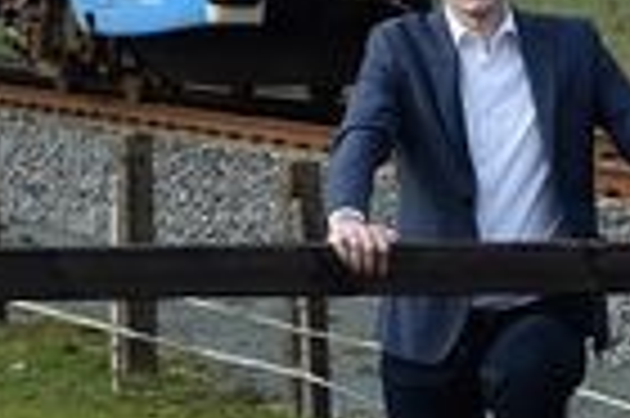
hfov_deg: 8.5
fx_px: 4213
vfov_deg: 5.7
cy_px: -9
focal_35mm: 241
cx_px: 405
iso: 200
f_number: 9
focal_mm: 50
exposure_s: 1/320
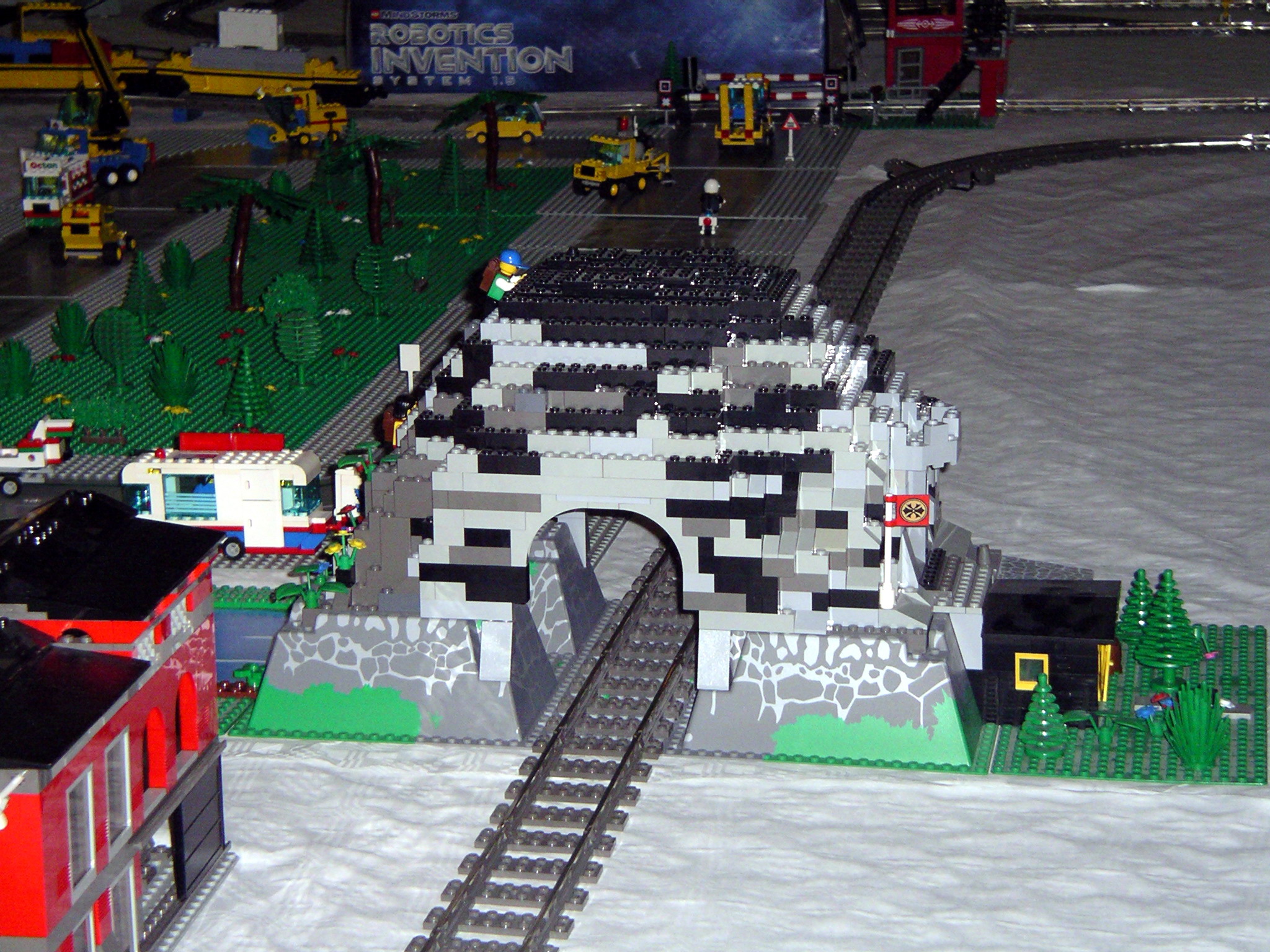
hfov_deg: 20.7
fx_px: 3485
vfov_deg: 15.6
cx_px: 635
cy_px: 476
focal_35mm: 95
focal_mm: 14.7
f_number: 3.8
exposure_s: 1/100
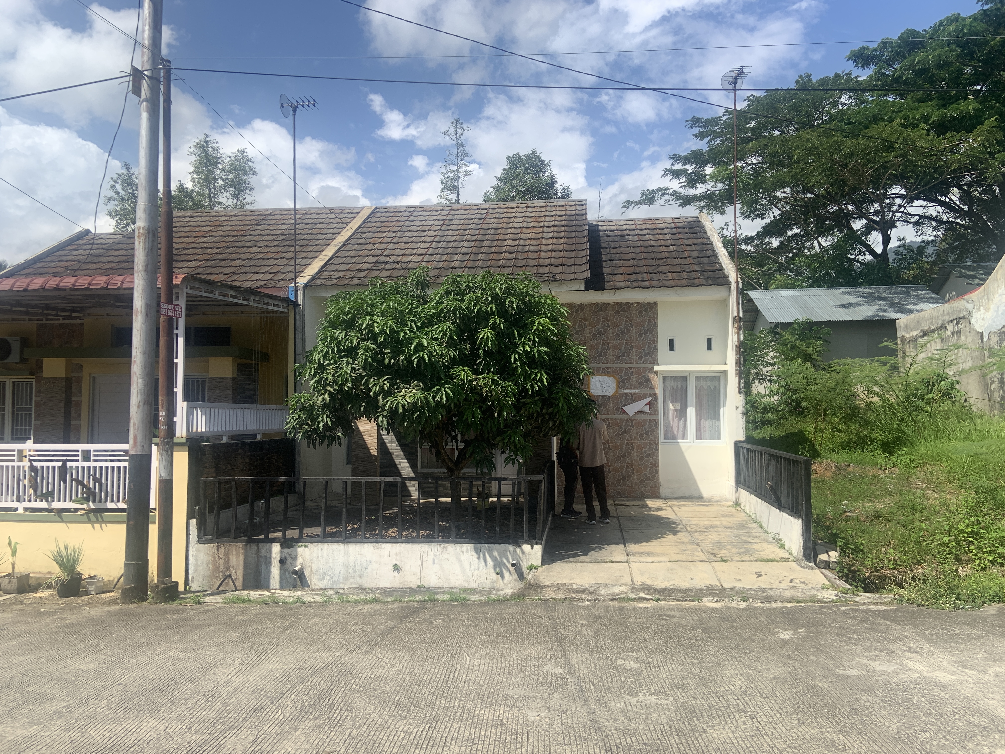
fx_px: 755
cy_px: 377
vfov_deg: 53.1
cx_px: 502
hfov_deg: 67.3
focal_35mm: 26
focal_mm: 4.25
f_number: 1.8
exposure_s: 1/2681
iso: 25
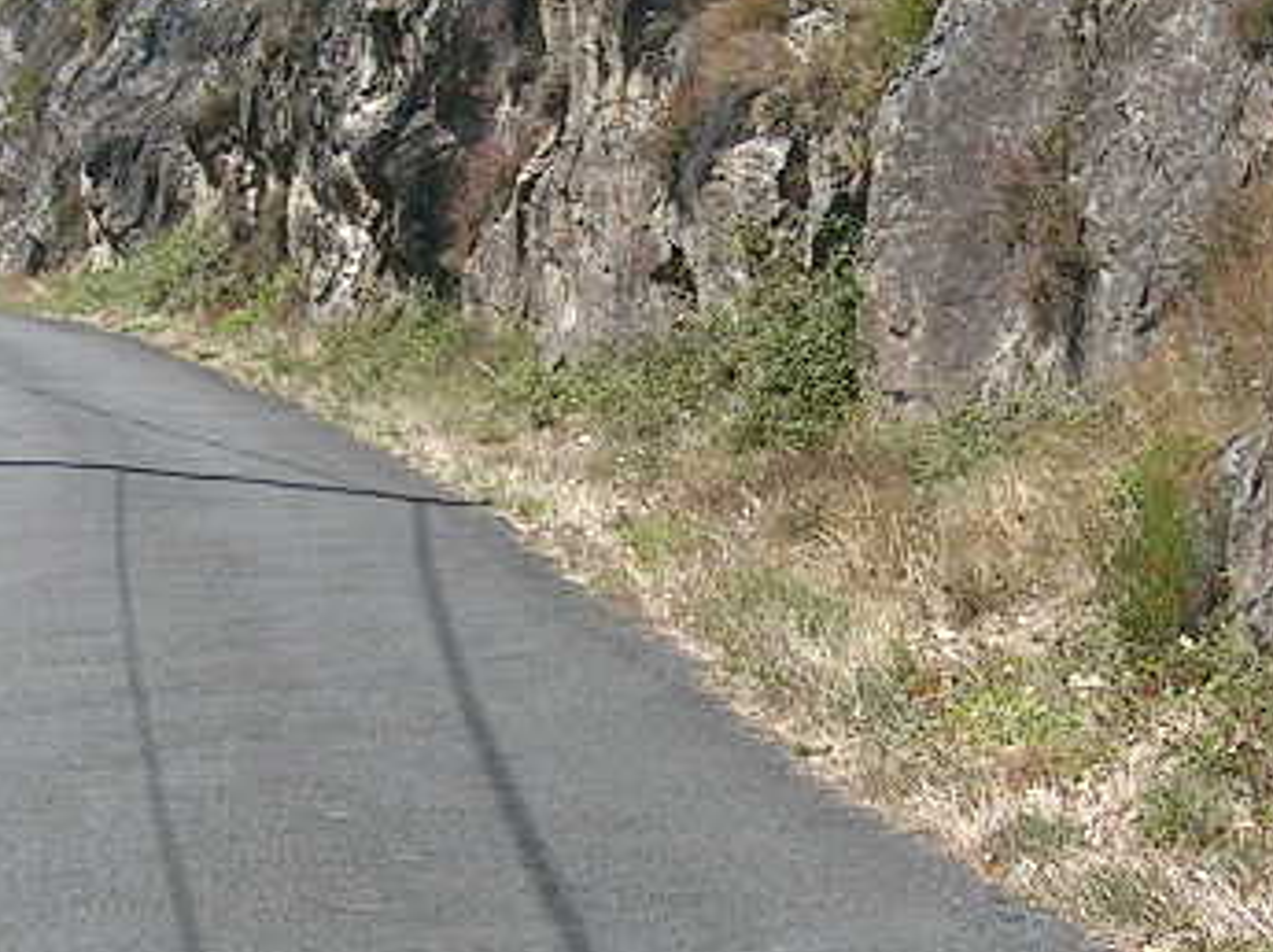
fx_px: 3821
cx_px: 731
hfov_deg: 18.9
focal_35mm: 104
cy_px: 391
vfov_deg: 14.2
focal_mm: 5.4
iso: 50
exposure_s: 1/270
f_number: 4.8
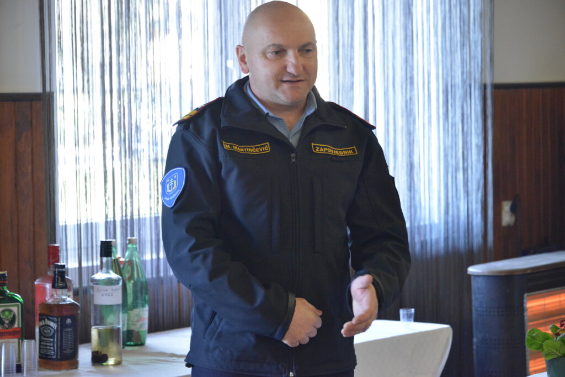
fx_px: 1915
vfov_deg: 11.2
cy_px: 188
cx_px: 282
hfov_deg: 16.8
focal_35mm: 122
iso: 6400
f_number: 5.6
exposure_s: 1/125
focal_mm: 122
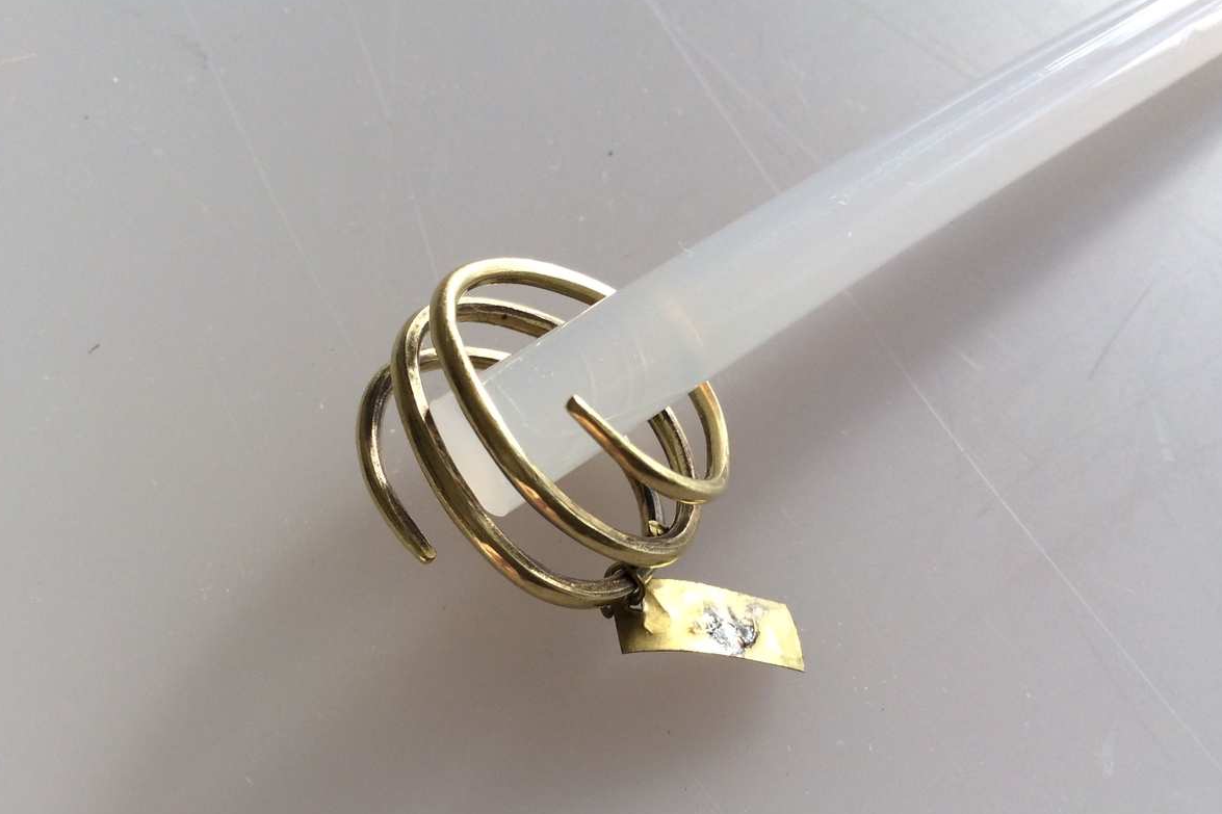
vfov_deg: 37.8
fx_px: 1188
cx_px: 612
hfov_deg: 54.4
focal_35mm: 35
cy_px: 421
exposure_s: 1/246
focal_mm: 3.3
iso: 32
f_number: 2.4
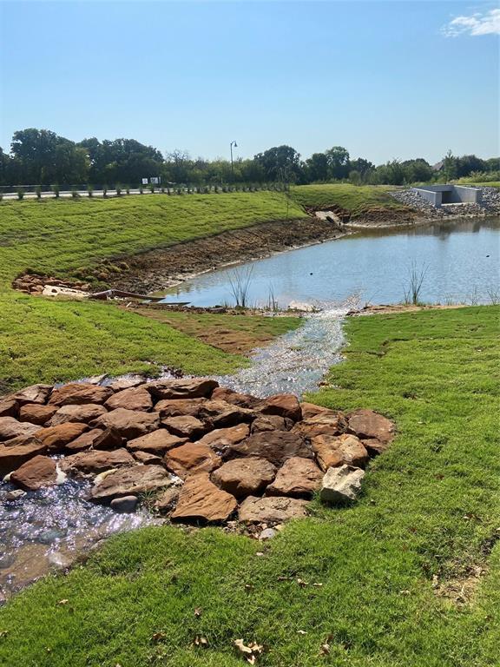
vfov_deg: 67.3
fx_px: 501
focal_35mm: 26
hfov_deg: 53.1
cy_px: 334
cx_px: 250
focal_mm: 4.25
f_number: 1.8
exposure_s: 1/4444
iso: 32
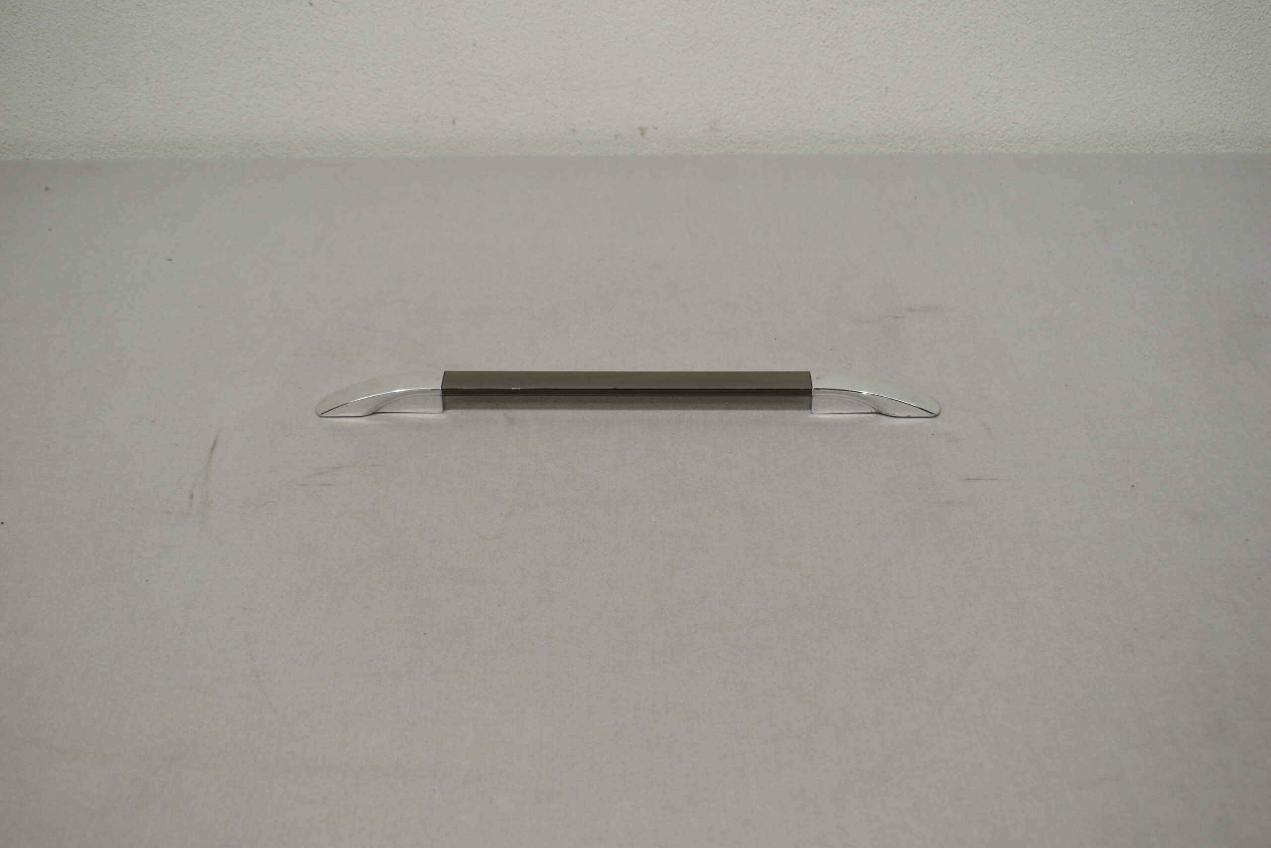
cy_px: 424
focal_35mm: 46
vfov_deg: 28.9
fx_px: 1642
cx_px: 636
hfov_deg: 42.3
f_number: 5.6
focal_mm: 31
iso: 360
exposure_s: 1/125
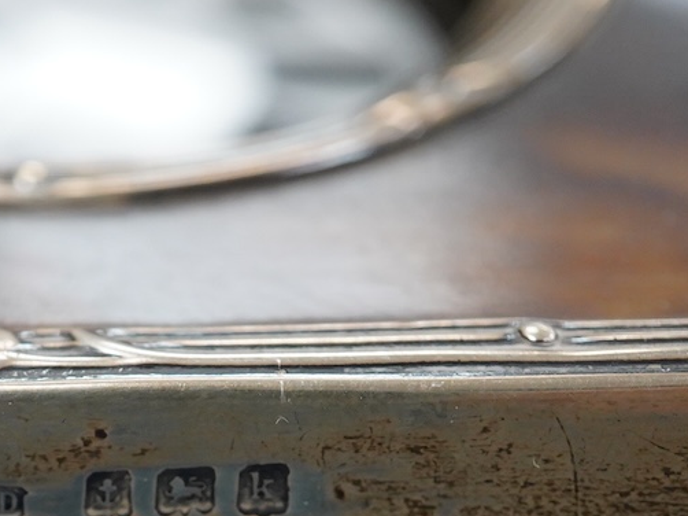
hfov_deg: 19.9
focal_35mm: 97
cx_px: 84
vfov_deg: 15.0
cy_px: 490
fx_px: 1927
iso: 2500
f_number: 6.3
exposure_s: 1/400
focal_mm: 30
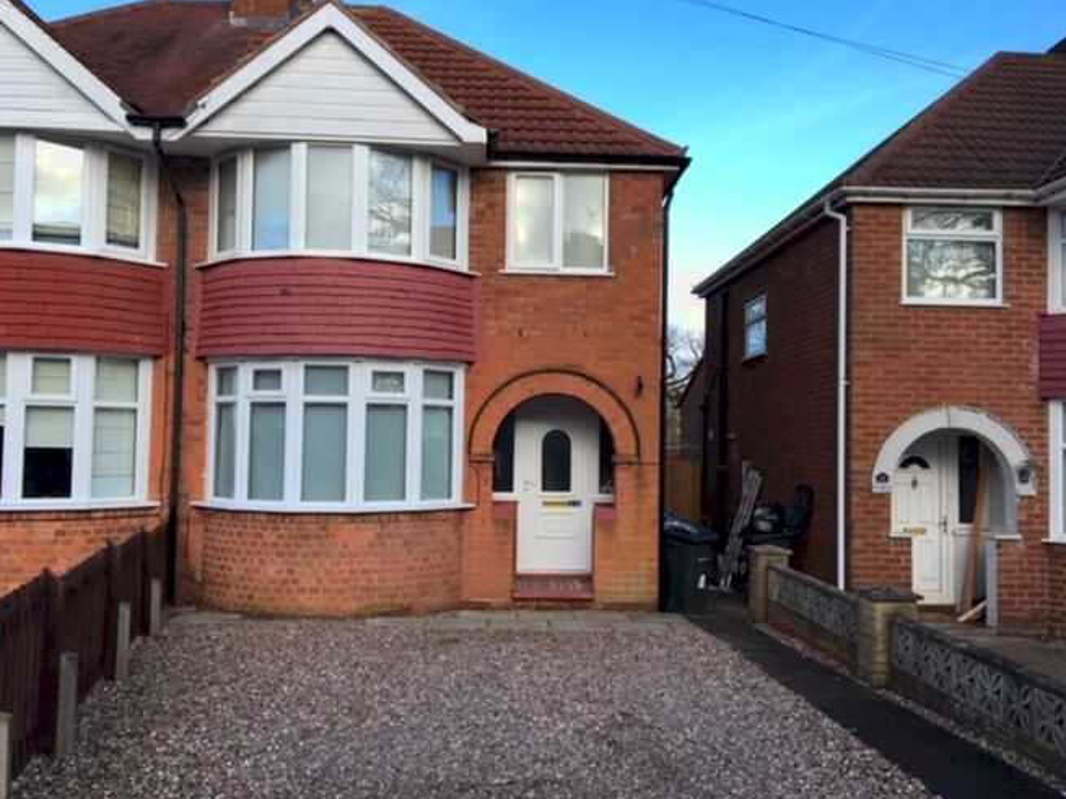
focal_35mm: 31
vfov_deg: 45.4
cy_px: 400
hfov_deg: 58.4
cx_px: 531
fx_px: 954
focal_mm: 4.15
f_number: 2.2
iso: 25
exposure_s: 1/425
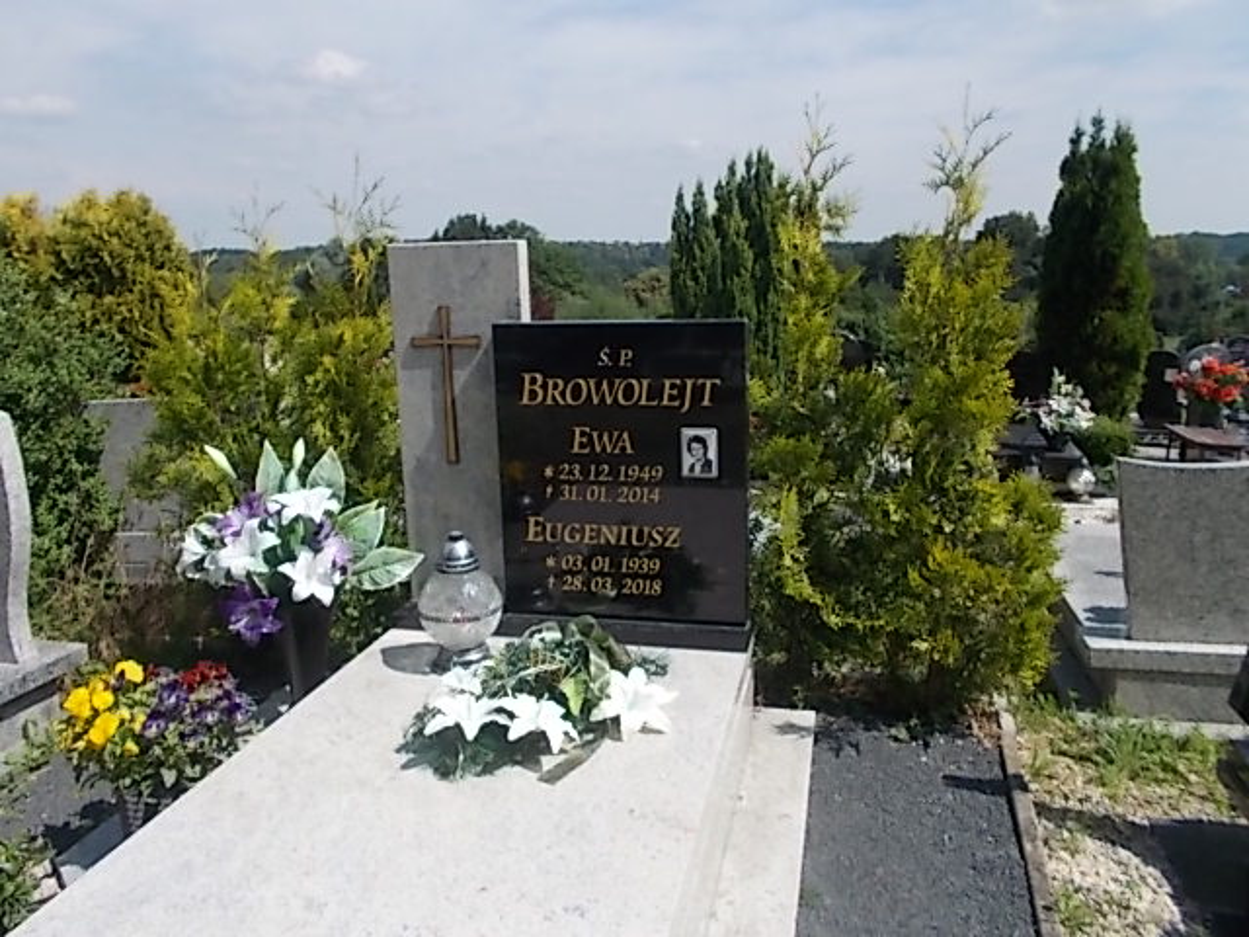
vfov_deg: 53.1
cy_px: 468
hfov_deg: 67.3
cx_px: 624
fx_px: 938
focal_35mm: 26
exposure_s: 1/160
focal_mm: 4.6
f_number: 8
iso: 80
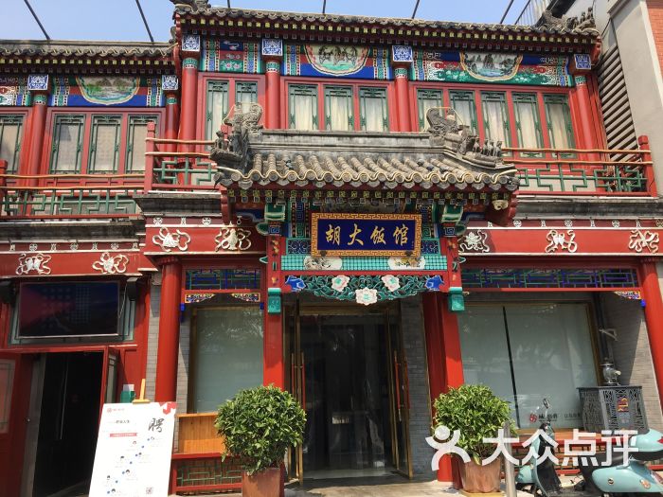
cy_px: 248
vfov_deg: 48.2
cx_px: 332
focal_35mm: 29
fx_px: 555
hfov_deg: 61.7
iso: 25
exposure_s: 1/810
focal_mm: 4.15
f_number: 2.2
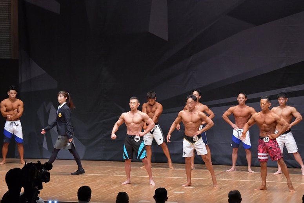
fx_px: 1266
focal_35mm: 150
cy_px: 102
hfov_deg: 13.7
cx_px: 152
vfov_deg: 9.1
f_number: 5.6
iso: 6400
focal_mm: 100
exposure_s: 1/400
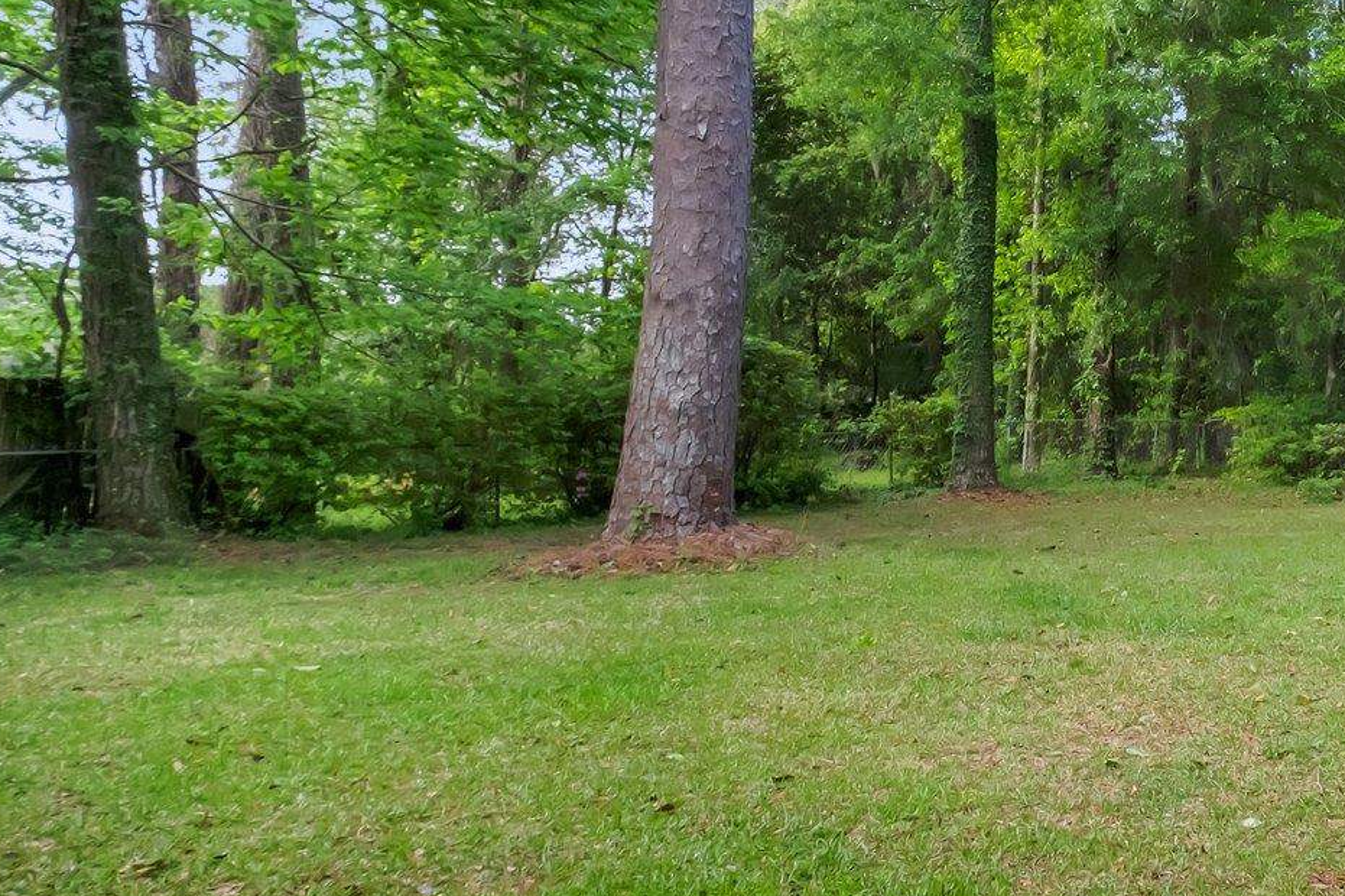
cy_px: 350
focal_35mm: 33
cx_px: 1410
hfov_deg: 45.8
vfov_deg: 39.7
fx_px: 1232
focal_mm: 10
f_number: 8
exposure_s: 1/250
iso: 320
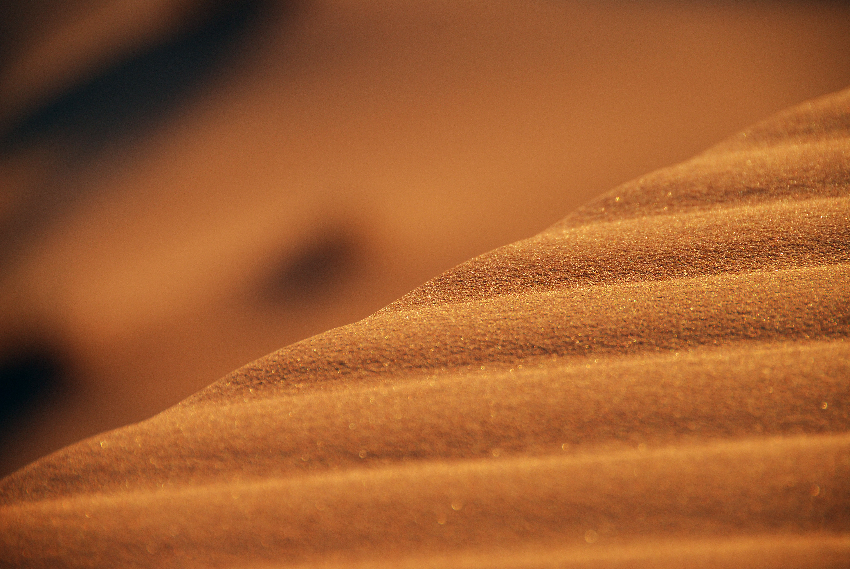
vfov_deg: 4.6
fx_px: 7092
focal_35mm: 300
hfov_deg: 6.9
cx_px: 425
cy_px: 284
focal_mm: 200
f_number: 5.6
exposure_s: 1/200
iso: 200
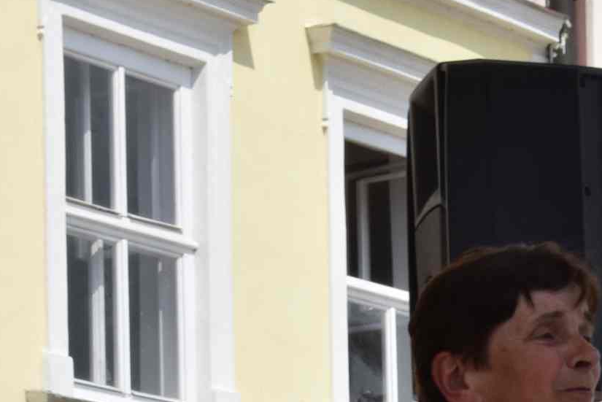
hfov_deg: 8.4
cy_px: 608
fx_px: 4096
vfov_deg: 5.6
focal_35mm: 245
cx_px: 527
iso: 400
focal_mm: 45
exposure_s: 1/160
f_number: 25
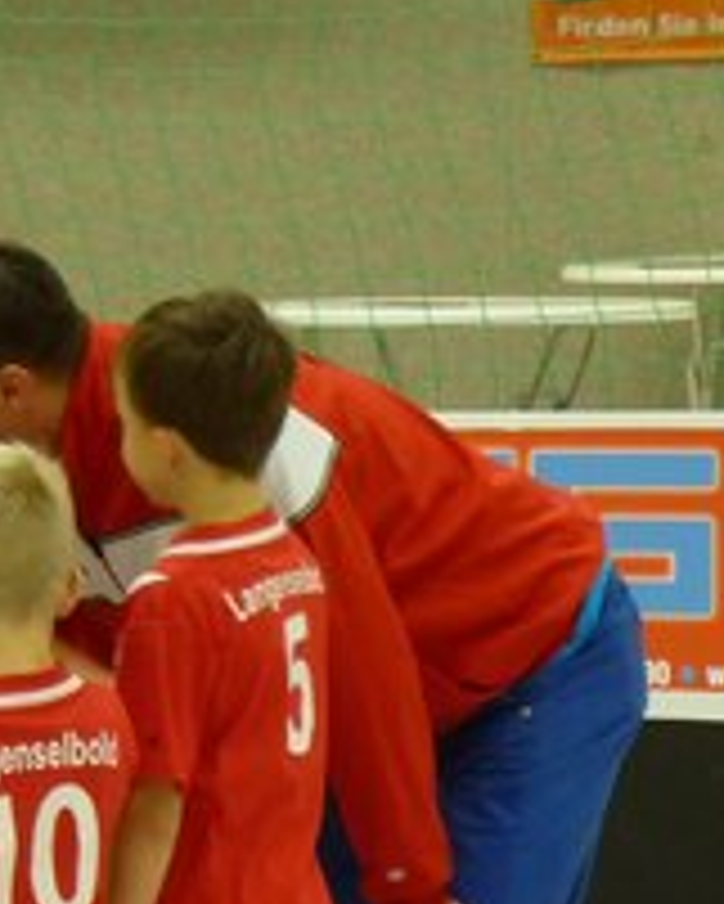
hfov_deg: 5.1
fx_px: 8083
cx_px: -126
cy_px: 875
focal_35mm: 302
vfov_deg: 6.4
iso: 400
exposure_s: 1/40
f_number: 4.9
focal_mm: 16
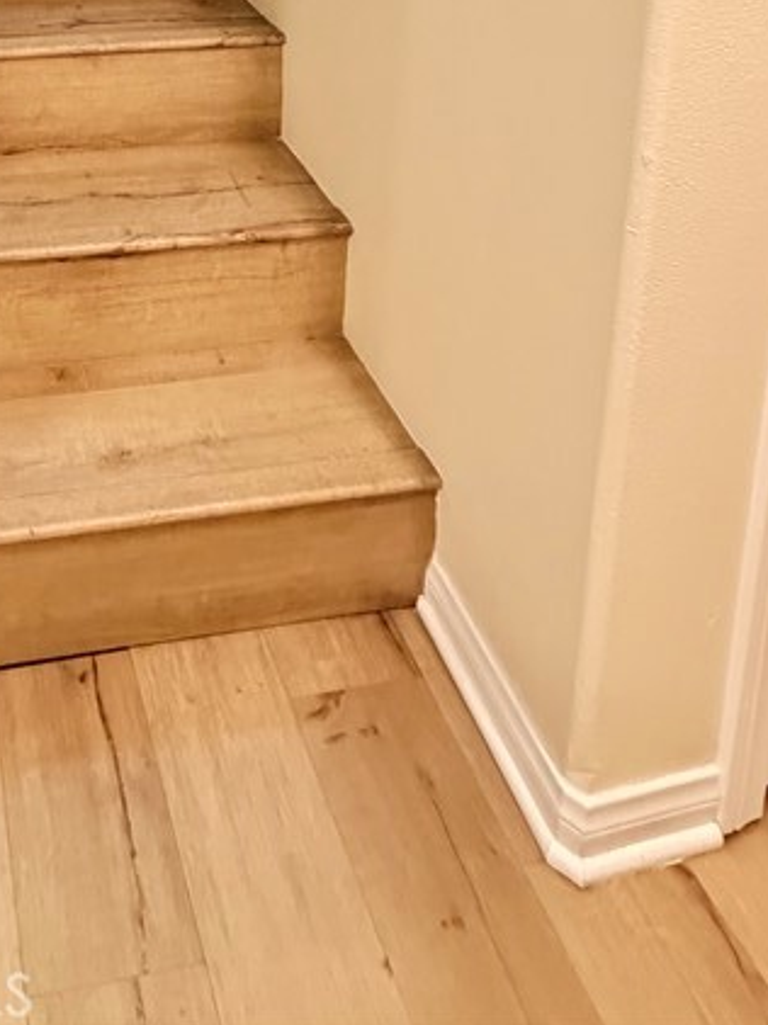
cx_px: 44
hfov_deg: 38.2
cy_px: -214
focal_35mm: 34
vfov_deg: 38.9
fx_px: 1007
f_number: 2.2
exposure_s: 1/30
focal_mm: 2.22
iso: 1250
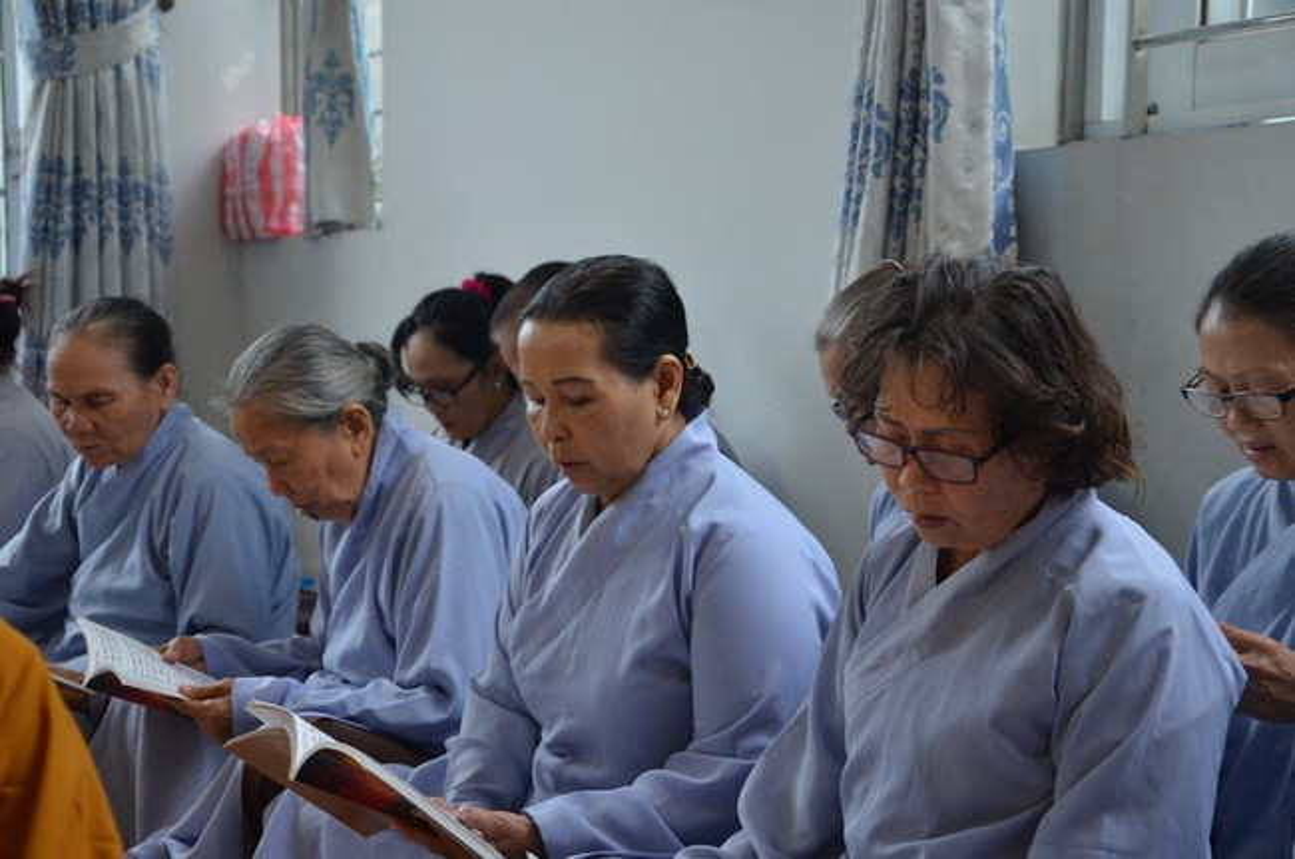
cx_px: 648
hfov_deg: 29.9
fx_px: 2424
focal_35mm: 68
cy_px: 430
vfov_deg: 20.1
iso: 640
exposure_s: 1/40
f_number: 4.8
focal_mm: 45
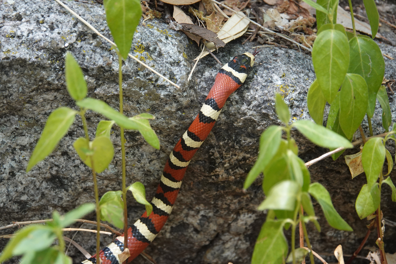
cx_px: 198
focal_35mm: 567
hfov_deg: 3.6
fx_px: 6237
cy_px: 132
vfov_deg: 2.4
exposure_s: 1/250
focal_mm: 207.88
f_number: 4
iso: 800
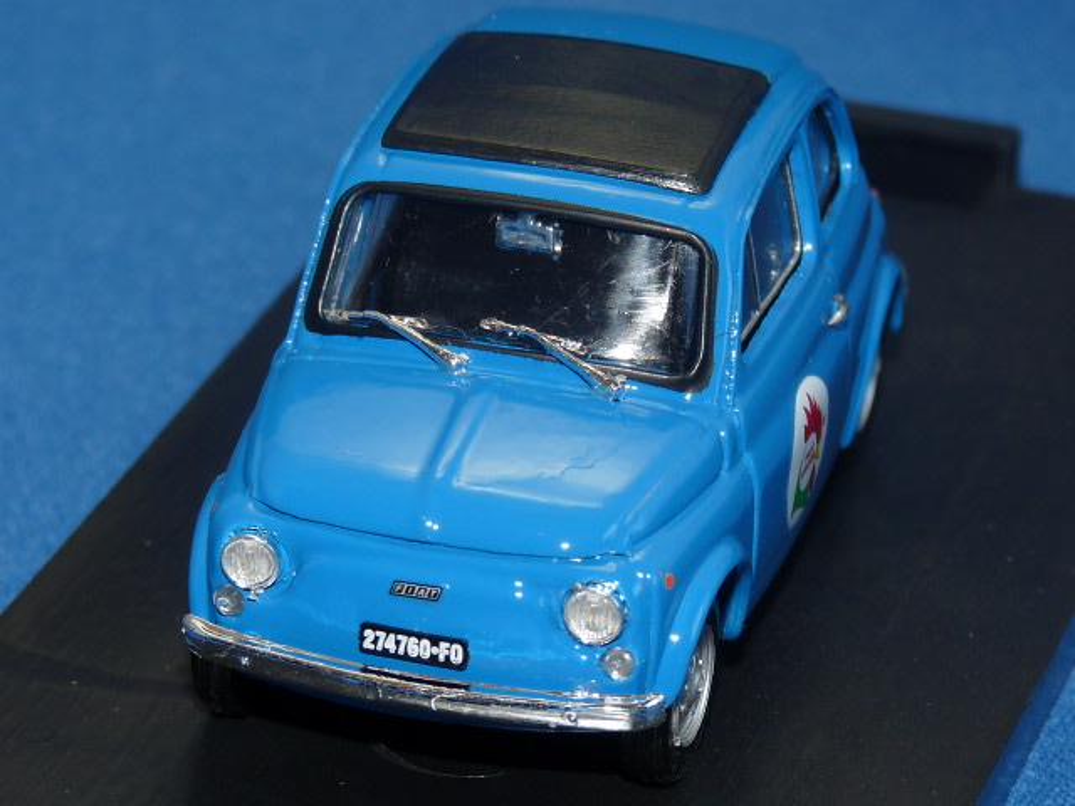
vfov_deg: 7.9
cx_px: 538
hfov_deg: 10.6
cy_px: 403
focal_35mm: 187
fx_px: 5807
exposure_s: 1/40
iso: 100
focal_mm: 18.7
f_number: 4
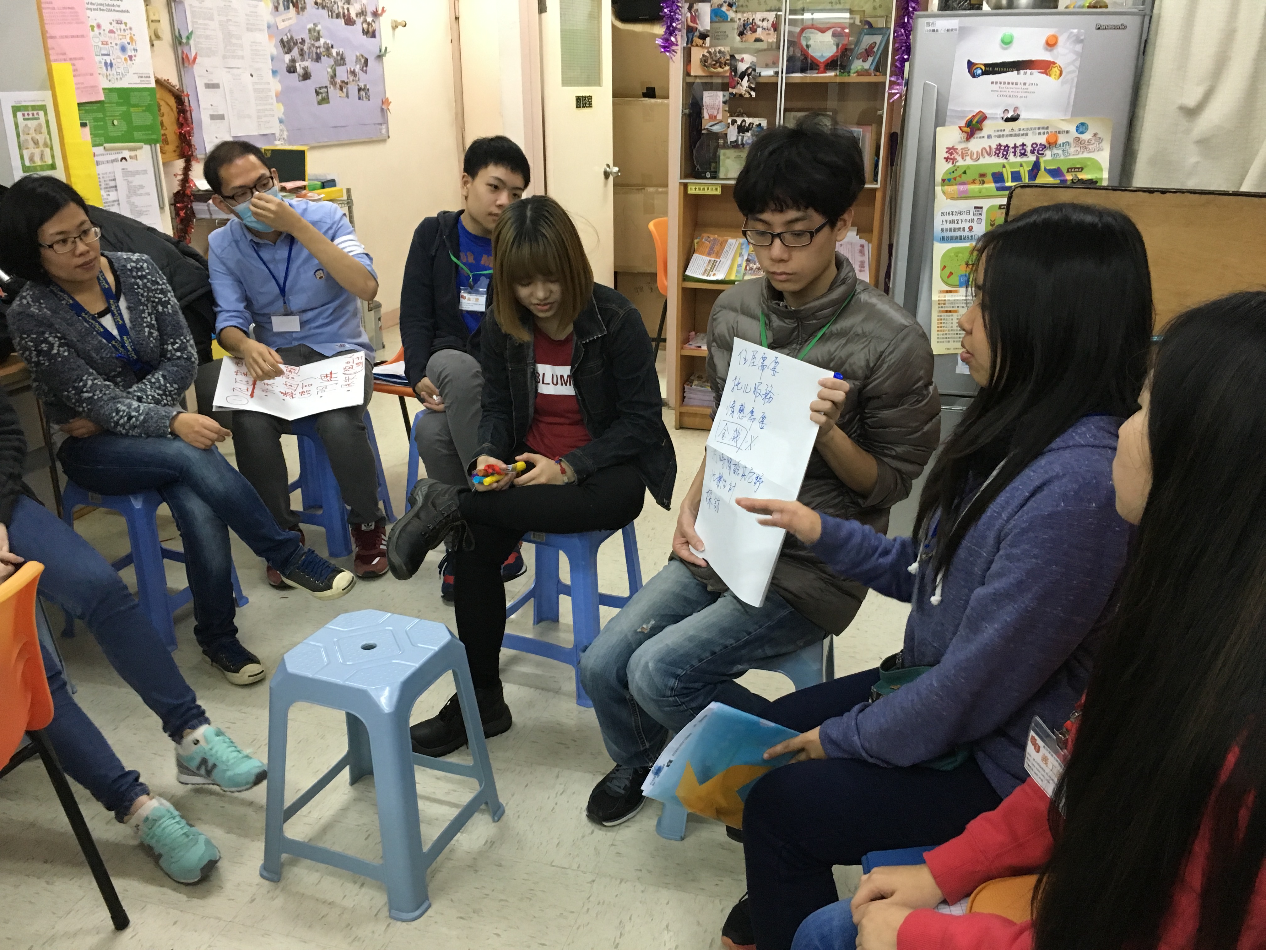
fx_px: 1061
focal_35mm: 29
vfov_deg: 48.2
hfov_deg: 61.7
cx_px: 633
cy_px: 475
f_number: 2.2
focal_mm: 4.15
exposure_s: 1/33
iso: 200
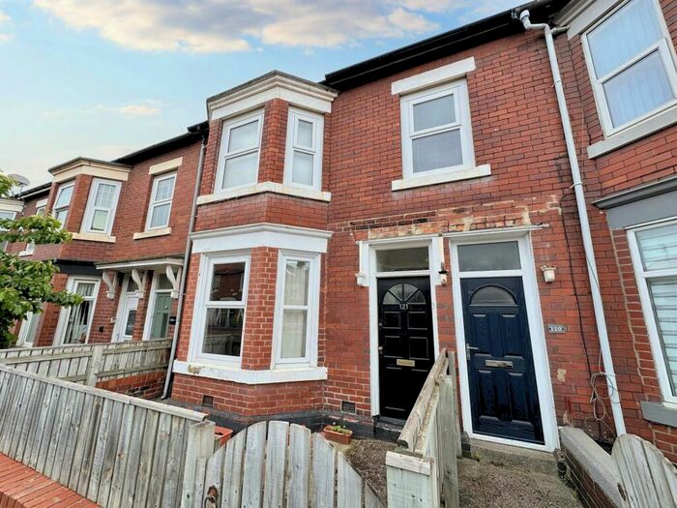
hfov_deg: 102.1
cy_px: 254
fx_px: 274
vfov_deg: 85.7
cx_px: 338
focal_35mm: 14
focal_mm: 2.2
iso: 40
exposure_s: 1/606
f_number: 2.2
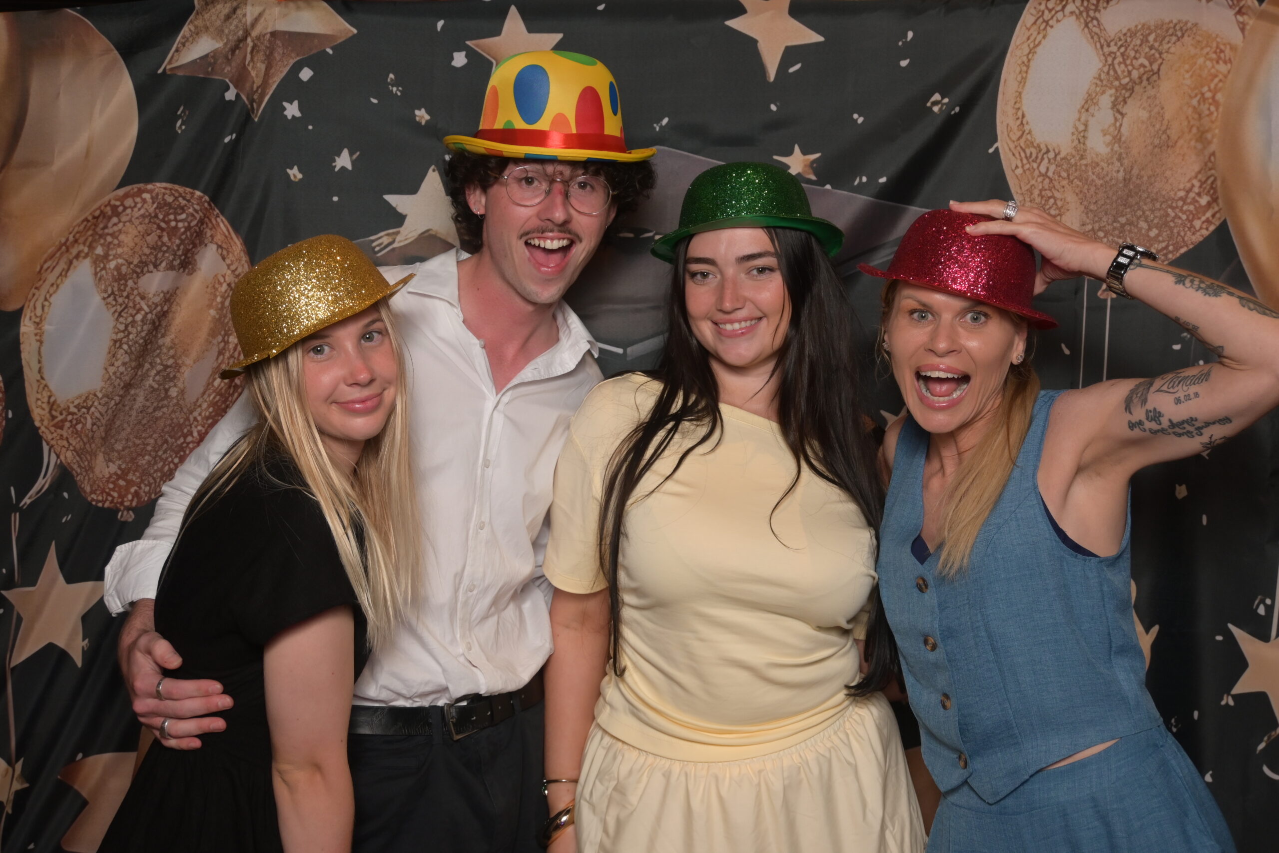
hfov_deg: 43.0
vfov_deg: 29.4
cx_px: 640
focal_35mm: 46
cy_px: 426
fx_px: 1625
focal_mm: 30.5
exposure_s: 1/60
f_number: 5
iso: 400
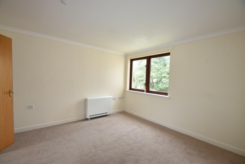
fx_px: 102
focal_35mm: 15
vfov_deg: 77.3
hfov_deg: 100.4
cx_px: 122
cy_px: 82
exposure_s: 1/60
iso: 560
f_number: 5
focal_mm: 10
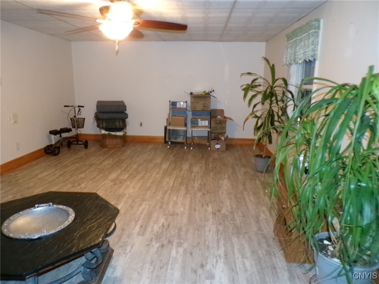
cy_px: 142
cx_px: 190
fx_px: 263
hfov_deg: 71.6
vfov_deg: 56.8
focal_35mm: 24
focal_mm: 4.3
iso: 800
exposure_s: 1/17
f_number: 3
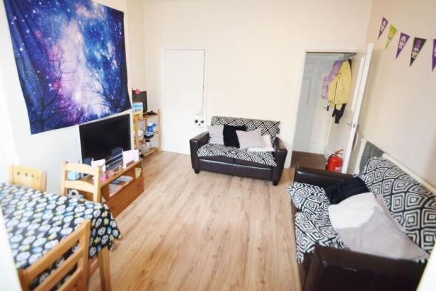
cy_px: 137
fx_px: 212
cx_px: 211
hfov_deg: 91.5
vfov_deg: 68.8
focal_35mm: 18
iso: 900
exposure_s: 1/60
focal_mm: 11
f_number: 3.5
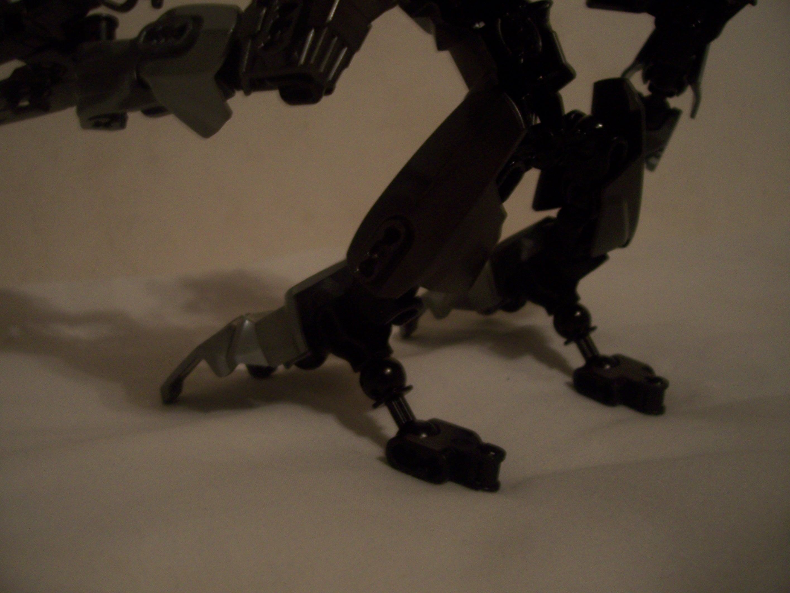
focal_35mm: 34
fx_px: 776
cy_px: 296
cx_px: 395
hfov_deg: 53.9
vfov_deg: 41.8
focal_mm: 5.6
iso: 160
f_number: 2.7
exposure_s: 1/8
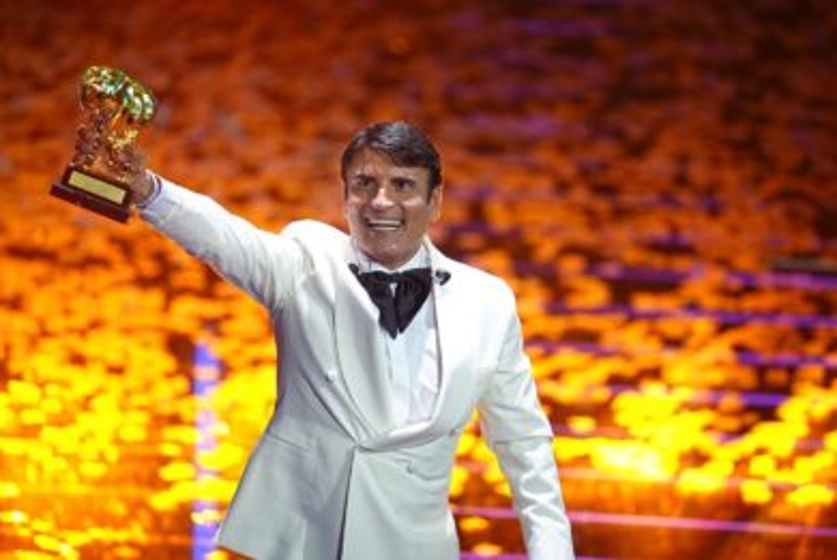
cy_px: 280
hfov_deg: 5.1
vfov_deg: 3.4
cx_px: 418
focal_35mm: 400
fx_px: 9310
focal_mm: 400
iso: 3200
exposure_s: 1/400
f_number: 2.8
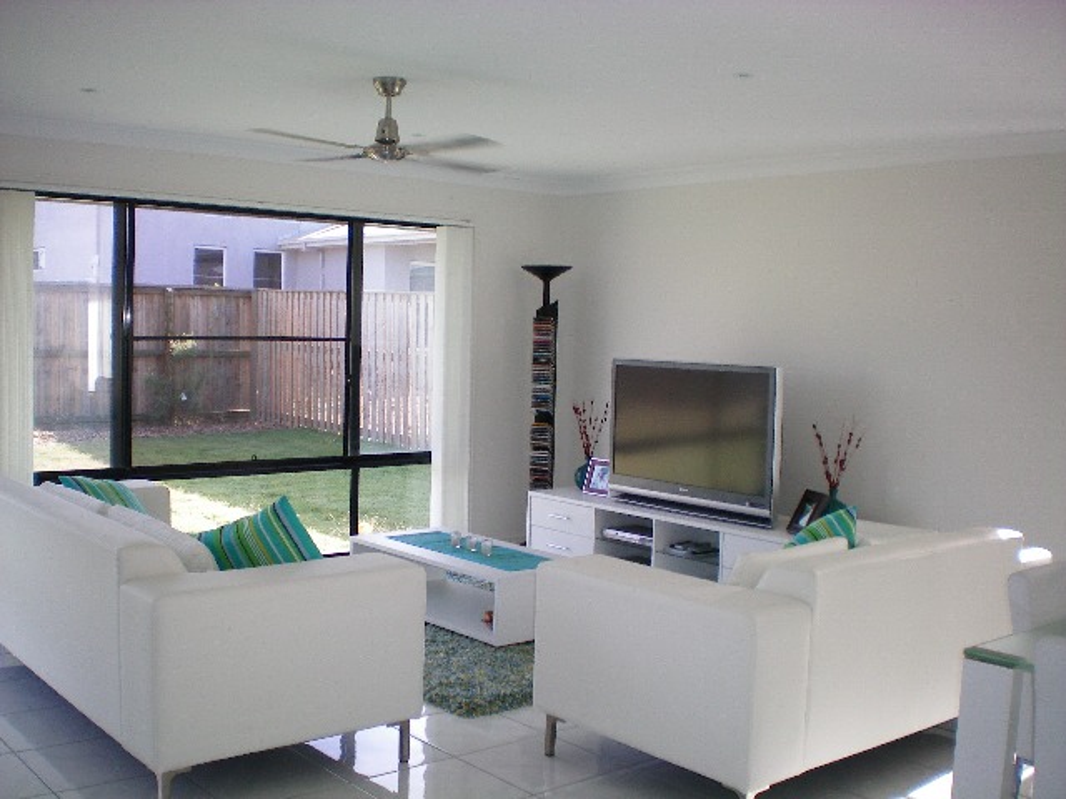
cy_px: 400
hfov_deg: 49.0
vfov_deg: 37.7
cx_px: 533
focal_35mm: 38
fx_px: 1170
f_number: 3.1
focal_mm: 6.3
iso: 64
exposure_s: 1/125
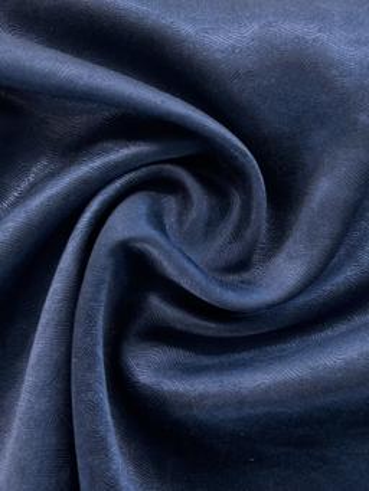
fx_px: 369
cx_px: 184
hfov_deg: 53.1
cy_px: 246
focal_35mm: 26
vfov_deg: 67.3
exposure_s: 1/60
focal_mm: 5.7
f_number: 1.5
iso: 64
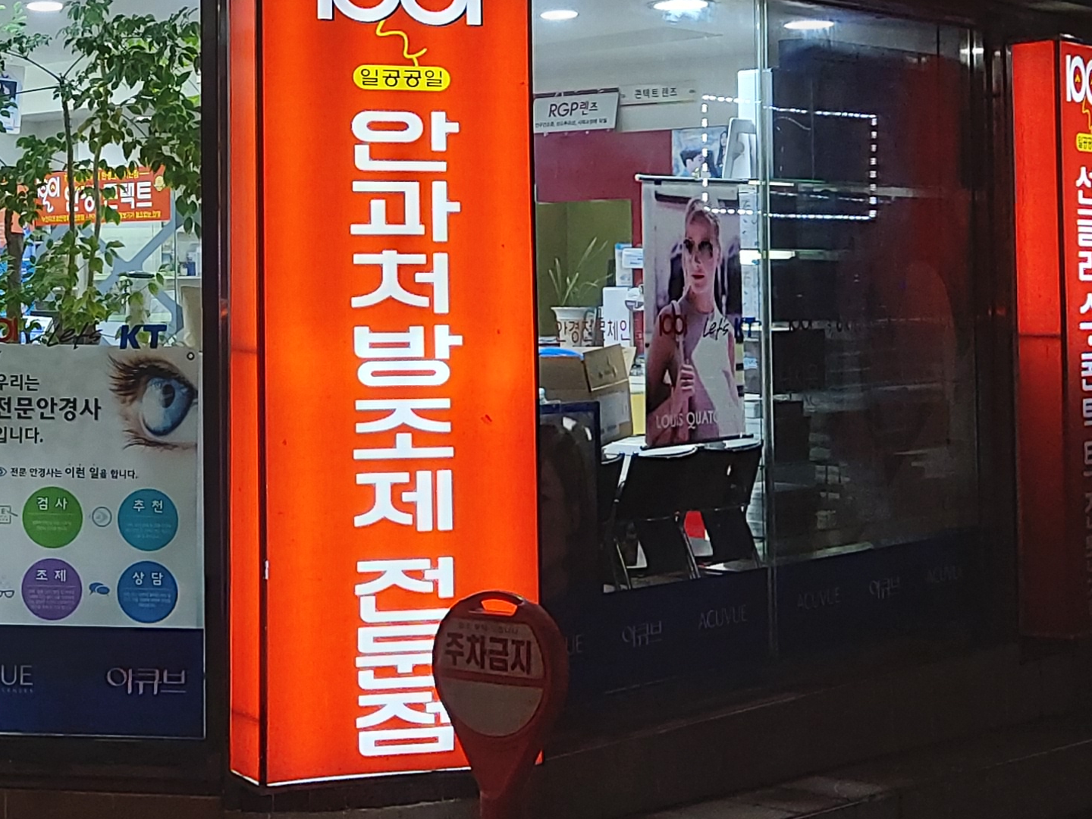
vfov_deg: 20.8
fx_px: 2208
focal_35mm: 70
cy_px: 185
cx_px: 143
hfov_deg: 27.0
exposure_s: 1/50
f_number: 2
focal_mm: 4.58
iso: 100
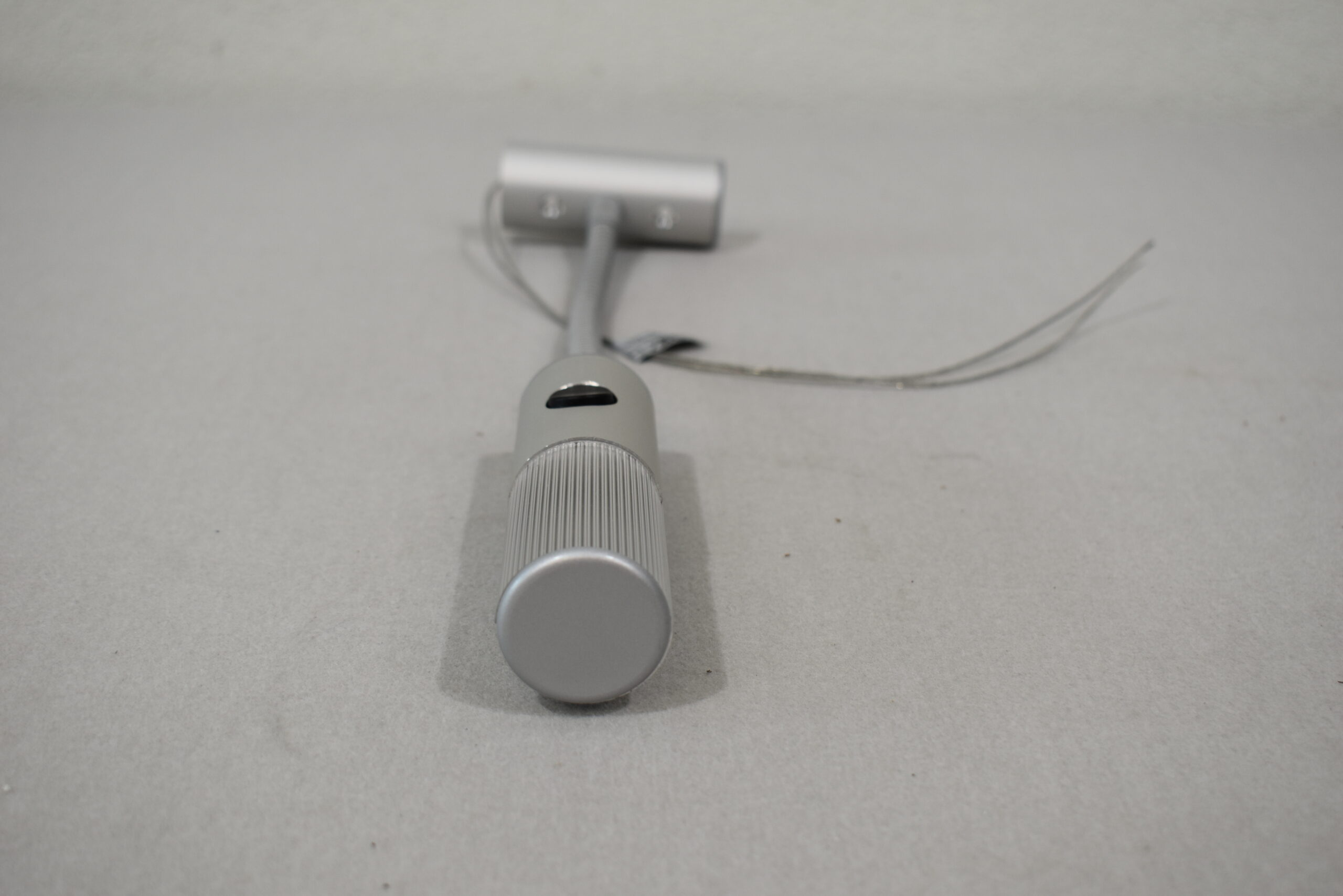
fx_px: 1679
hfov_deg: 43.6
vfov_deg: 29.9
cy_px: 448
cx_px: 672
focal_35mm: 45
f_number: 5.6
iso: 320
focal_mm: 30
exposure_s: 1/125
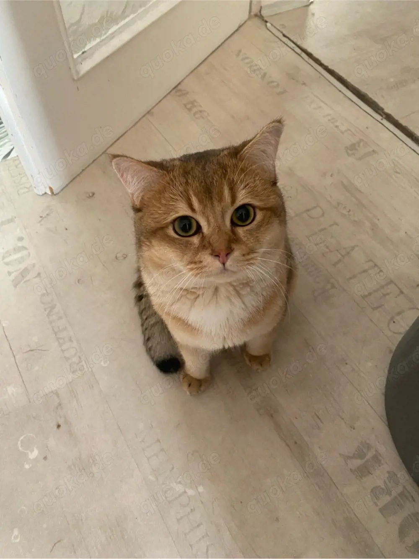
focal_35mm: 26
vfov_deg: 67.3
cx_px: 210
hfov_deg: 53.0
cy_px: 280
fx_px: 420
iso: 400
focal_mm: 4.25
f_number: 1.8
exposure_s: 1/60
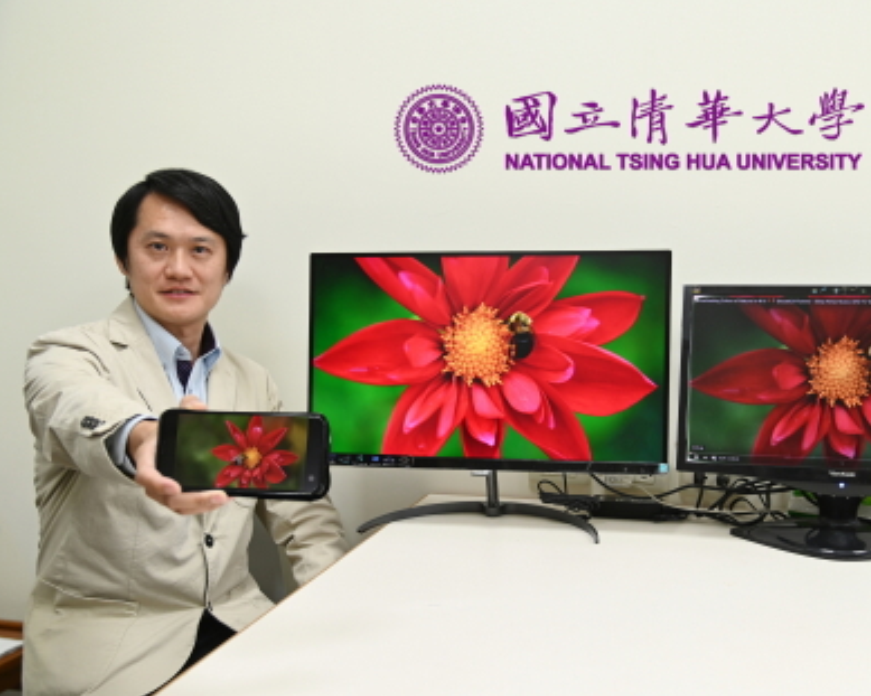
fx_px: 954
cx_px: 508
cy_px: 341
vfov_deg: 40.1
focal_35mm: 37
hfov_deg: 48.9
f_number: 4
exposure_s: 1/60
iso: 500
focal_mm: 32
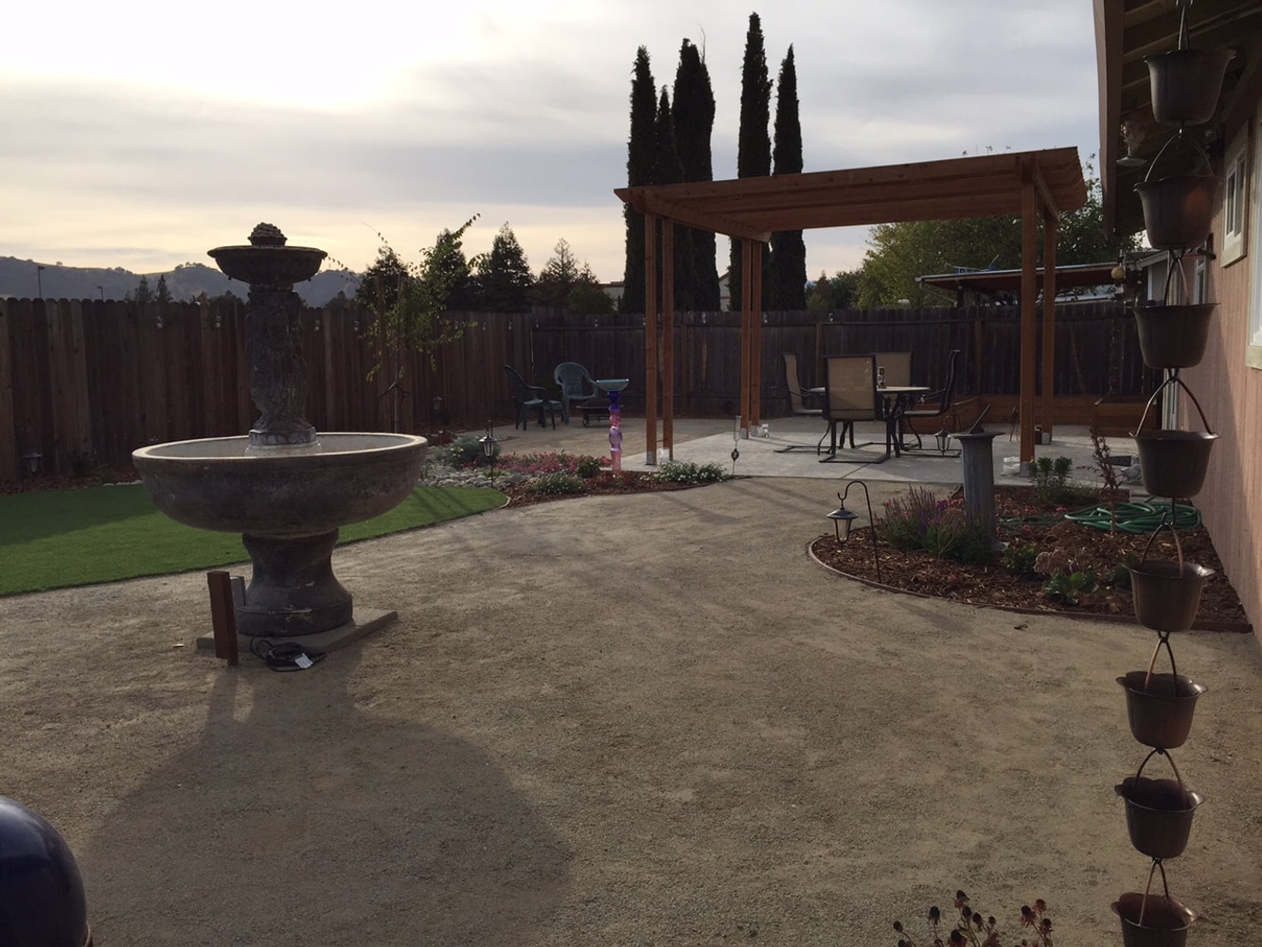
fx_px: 1057
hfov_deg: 61.7
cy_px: 474
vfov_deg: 48.2
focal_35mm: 29
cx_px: 631
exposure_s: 1/2639
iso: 32
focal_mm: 4.15
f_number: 2.2
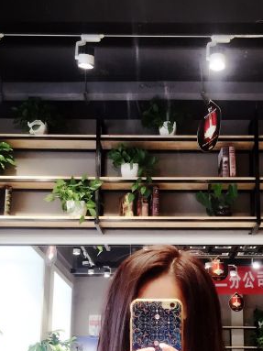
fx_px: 537
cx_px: 174
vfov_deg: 34.9
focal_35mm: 53
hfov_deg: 27.4
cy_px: 287
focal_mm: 4.15
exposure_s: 1/33
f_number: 2.2
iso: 64
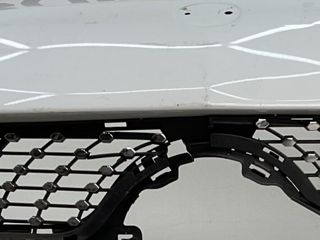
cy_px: 355
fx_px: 970
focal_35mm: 105
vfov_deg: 13.3
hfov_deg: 18.6
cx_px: 242
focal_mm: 3
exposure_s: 1/186
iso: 16
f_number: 1.8
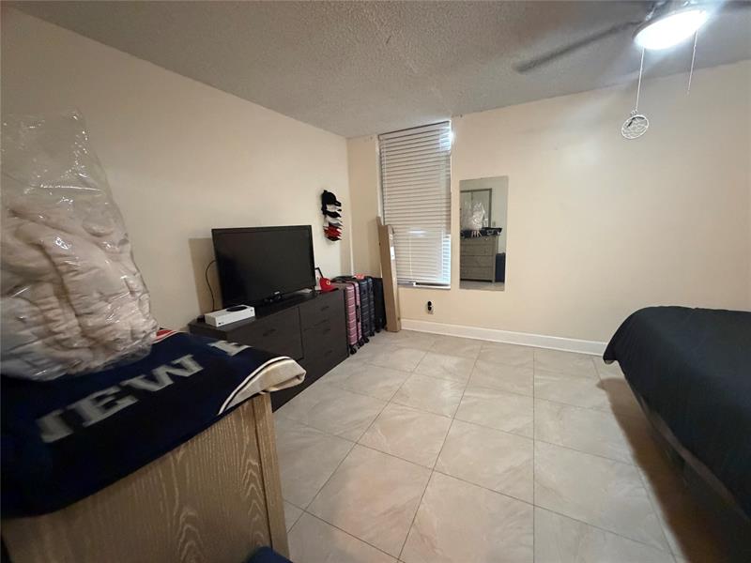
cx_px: 376
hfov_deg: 102.1
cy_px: 282
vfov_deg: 85.7
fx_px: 304
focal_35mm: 14
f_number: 2.2
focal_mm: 2.22
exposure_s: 1/60
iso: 1250
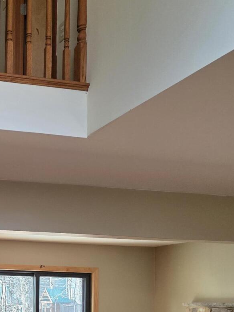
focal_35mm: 59
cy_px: 284
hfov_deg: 22.8
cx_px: -45
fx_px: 532
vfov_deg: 31.1
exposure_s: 1/180
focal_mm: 6.3
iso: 160
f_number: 1.7
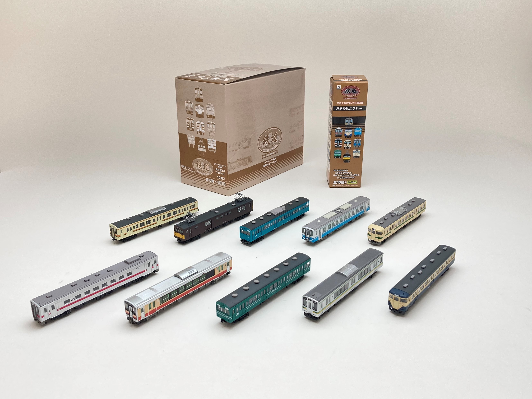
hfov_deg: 63.4
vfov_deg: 49.7
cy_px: 200
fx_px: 430
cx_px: 266
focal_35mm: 28
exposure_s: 1/100
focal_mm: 3.99
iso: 50
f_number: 1.8
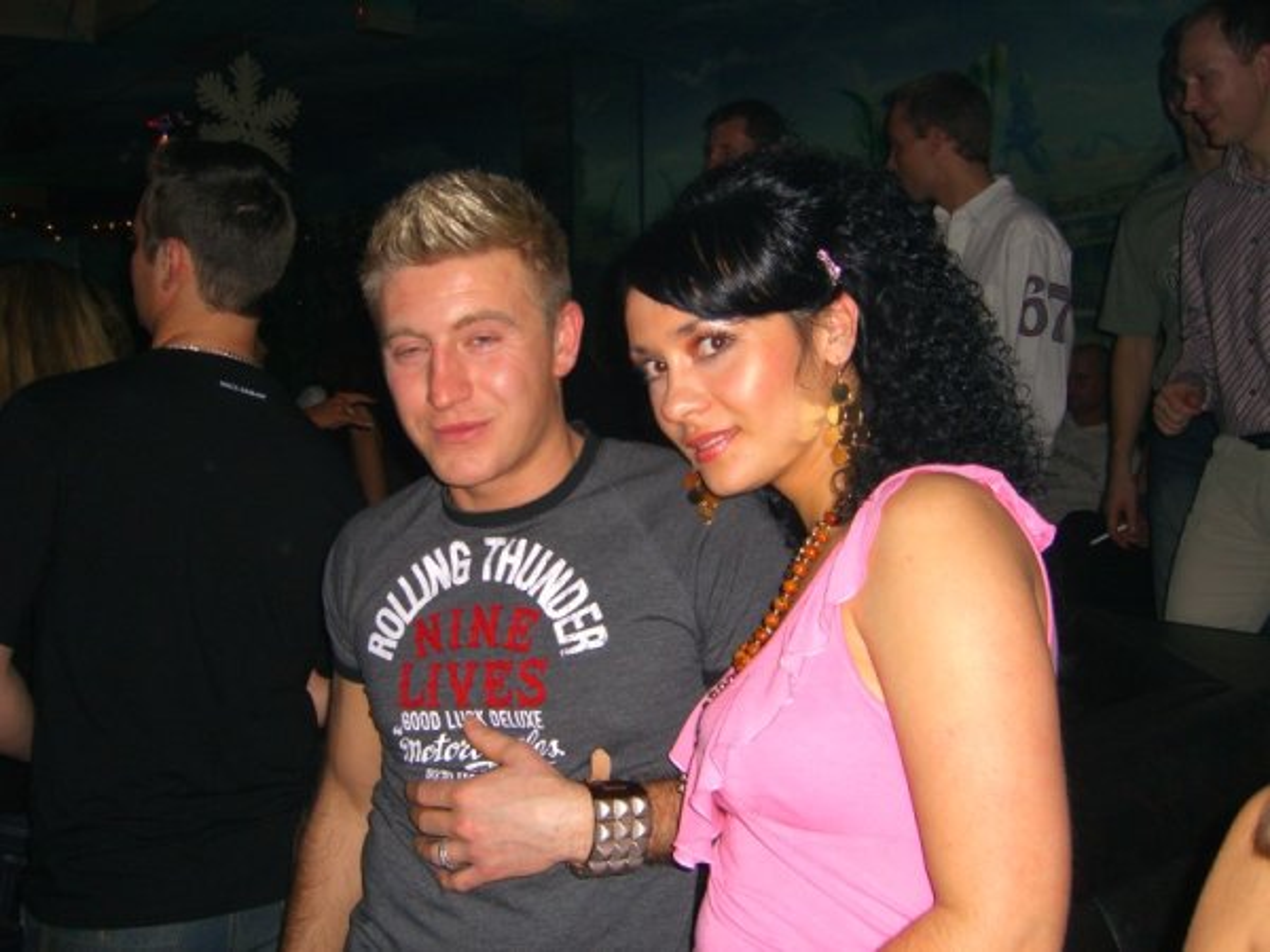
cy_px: 476
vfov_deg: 37.7
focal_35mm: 38
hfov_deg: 49.0
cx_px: 635
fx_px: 1394
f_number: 2.8
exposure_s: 1/60
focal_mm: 7.9
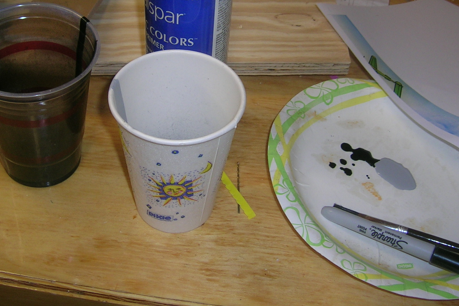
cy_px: 97
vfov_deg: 28.4
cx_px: 210
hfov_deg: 41.9
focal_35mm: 47
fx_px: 599
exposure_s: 1/60.1
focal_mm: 5.4
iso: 50
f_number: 2.8
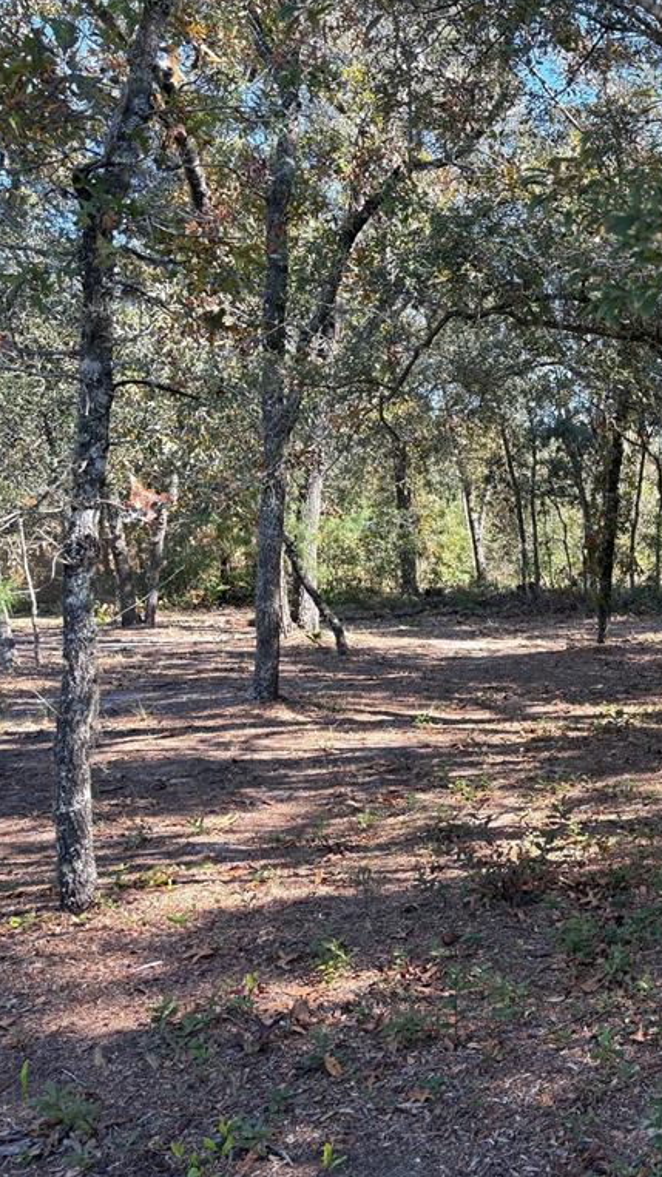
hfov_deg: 27.7
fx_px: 1186
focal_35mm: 38
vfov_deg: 52.8
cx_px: 778
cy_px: 588
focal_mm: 5.96
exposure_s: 1/333
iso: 50
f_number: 1.6
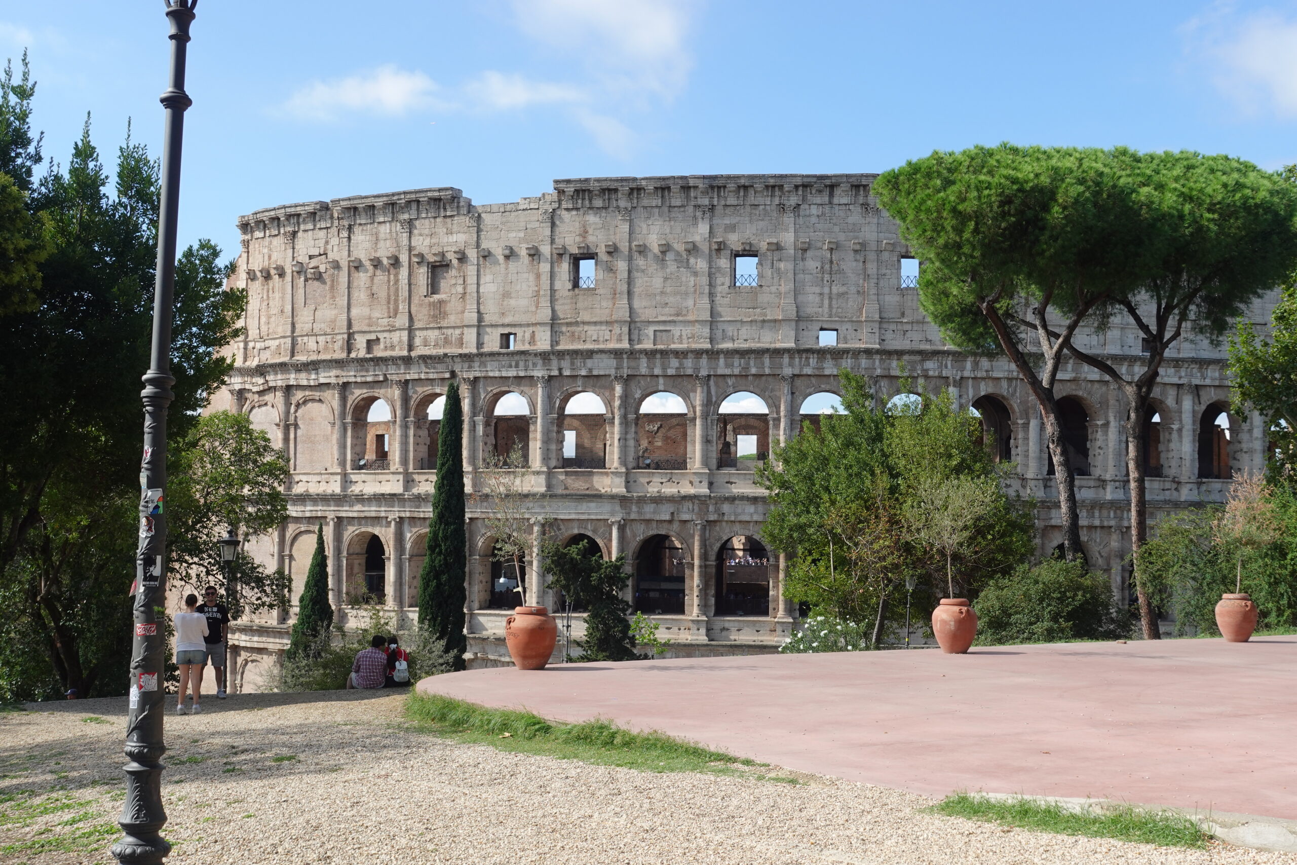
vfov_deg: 31.2
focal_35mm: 43
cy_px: 432
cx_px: 648
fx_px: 1549
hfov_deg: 45.4
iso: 125
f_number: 5.6
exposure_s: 1/320
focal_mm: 16.29
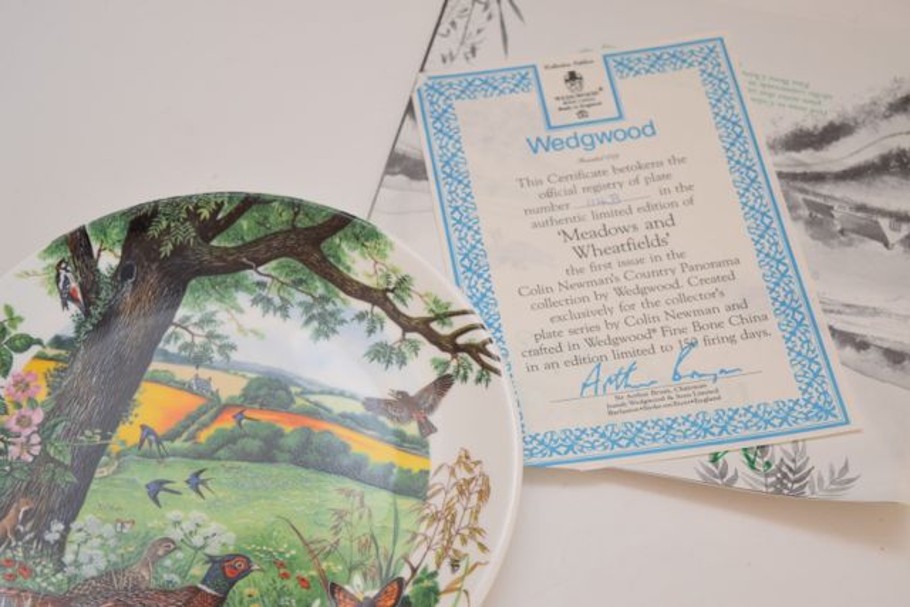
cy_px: 304
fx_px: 1744
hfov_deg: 29.2
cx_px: 455
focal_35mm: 69
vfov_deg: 19.7
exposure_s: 1/125
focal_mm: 46
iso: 800
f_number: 5.6
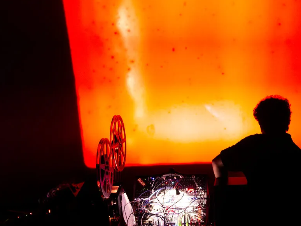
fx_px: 1087
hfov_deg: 15.7
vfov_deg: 11.9
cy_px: 116
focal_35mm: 125
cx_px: 204
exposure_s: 1/80
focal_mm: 56
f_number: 1.4
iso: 3200
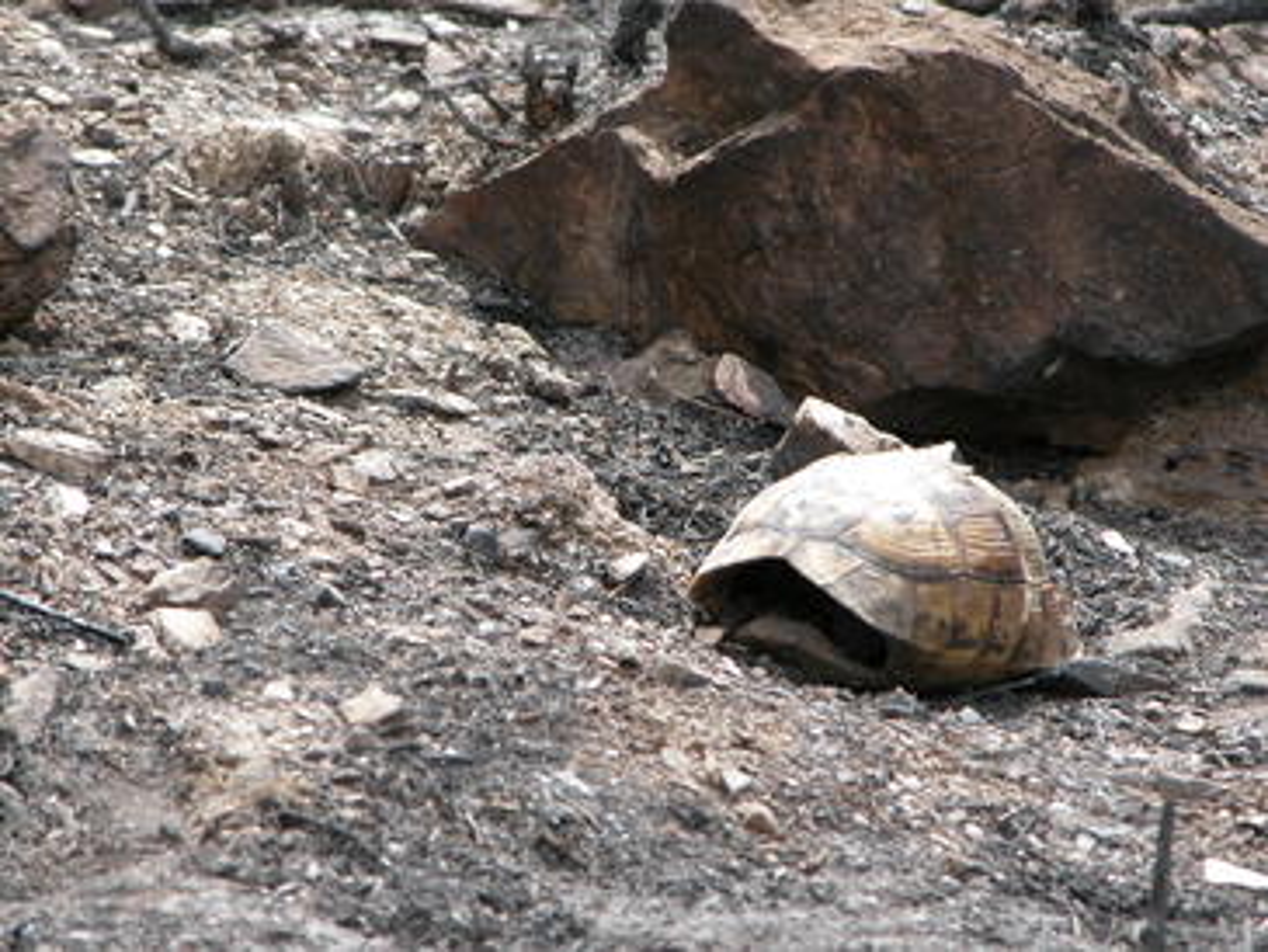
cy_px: 476
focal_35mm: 280
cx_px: 634
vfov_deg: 5.3
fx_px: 10260
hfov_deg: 7.1
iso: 100
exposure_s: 1/231
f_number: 5.3
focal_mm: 71.2
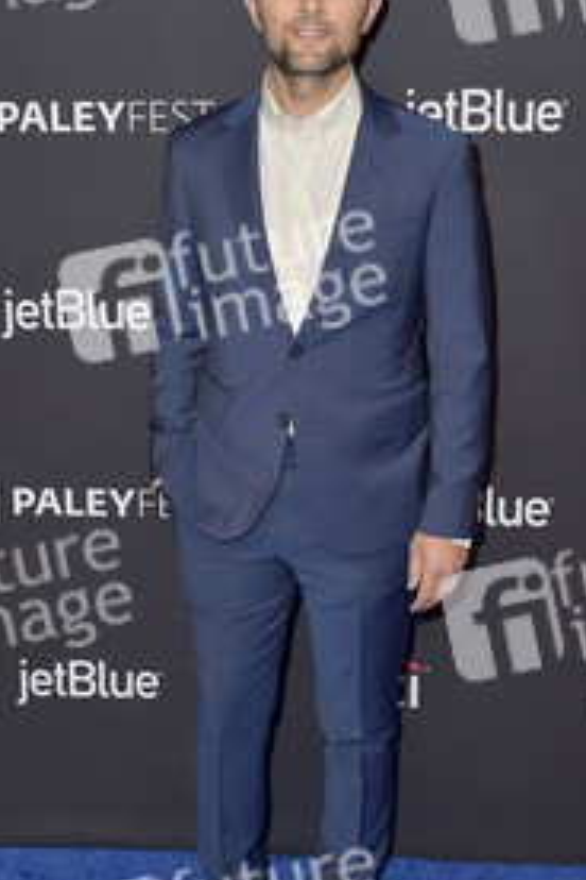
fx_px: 1343
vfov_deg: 36.2
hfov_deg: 24.6
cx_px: 317
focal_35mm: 55
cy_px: 446
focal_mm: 38
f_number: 5.6
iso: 250
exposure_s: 1/250
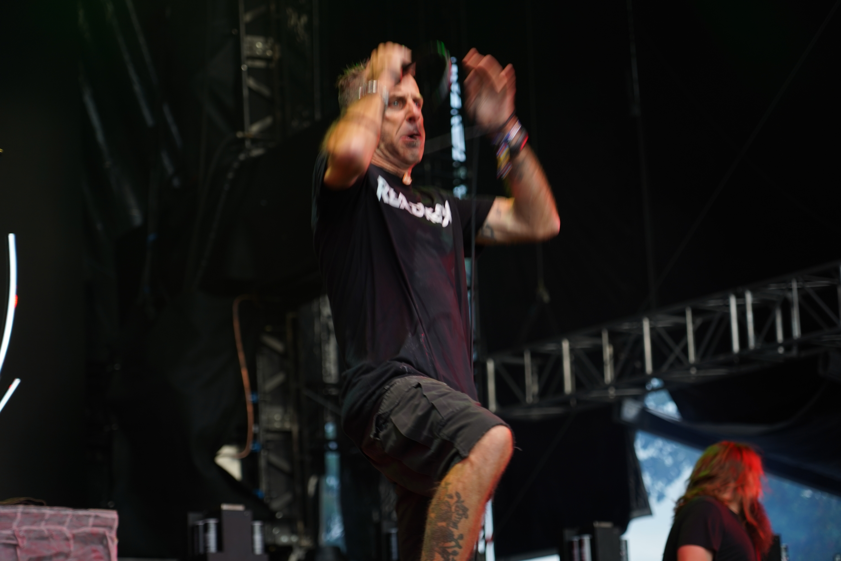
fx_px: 2453
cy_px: 280
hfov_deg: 19.5
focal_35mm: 105
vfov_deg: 13.0
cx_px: 420
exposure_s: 1/125
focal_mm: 105
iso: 250
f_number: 4
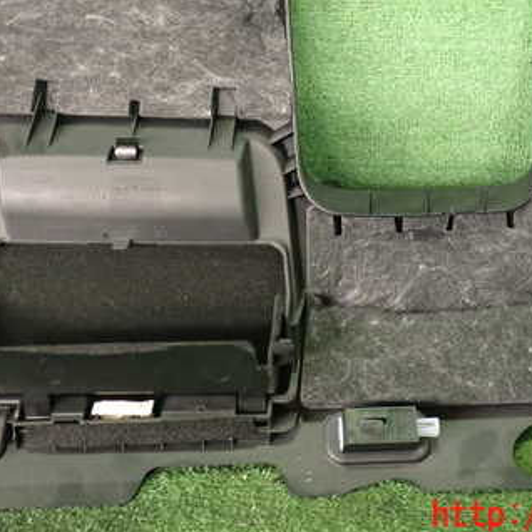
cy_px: 161
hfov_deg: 34.0
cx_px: 308
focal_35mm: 50
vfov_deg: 33.6
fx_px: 869
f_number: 2.3
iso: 400
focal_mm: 5.4
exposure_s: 1/30
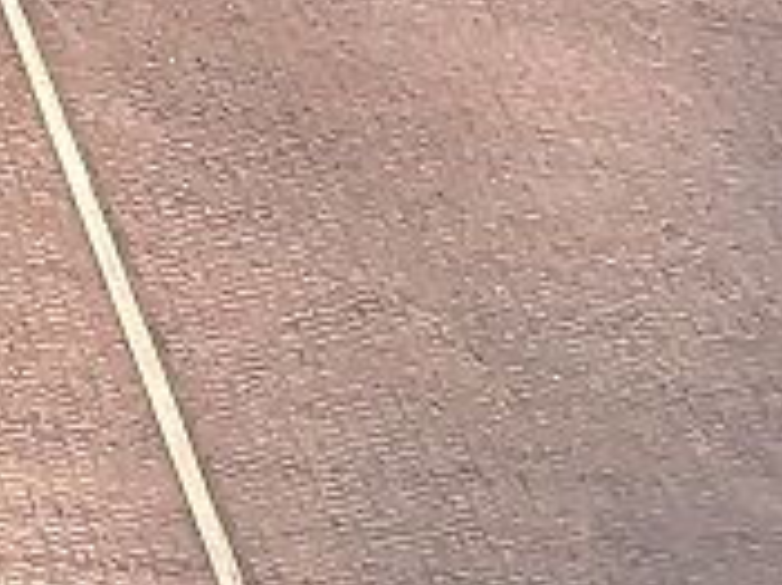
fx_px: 2235
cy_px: -1608
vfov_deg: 8.7
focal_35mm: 99
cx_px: -1079
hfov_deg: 14.0
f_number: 2.2
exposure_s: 1/362
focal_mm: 1.74
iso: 40
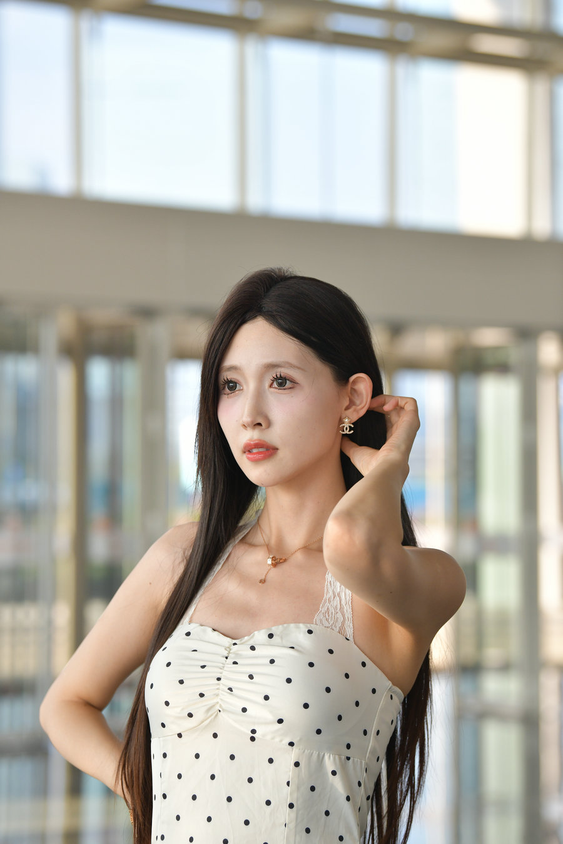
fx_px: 2393
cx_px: 282
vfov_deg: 20.0
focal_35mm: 102
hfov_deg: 13.4
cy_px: 422
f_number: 4
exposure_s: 1/500
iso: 800
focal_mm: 102
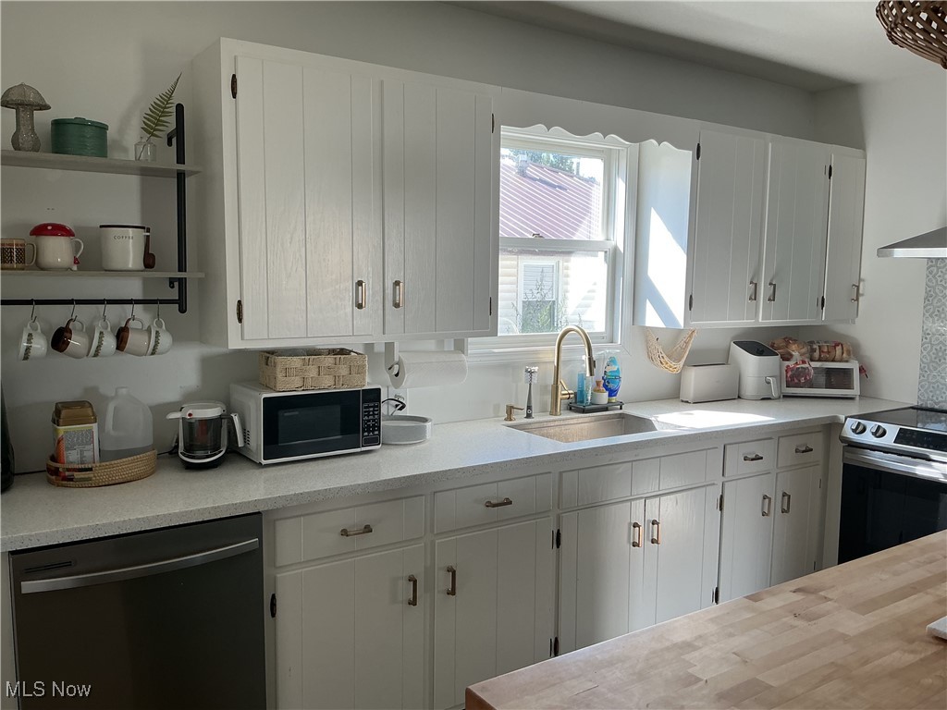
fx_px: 793
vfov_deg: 48.2
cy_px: 355
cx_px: 474
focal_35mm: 29
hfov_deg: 61.7
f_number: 1.8
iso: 25
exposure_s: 1/120
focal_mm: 3
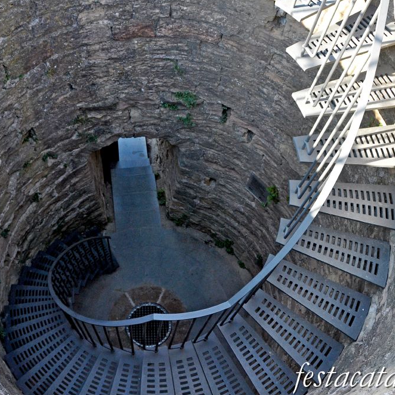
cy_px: 197
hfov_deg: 47.1
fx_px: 452
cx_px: 170
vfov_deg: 47.2
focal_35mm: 35
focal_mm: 18
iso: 500
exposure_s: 1/160
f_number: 6.3
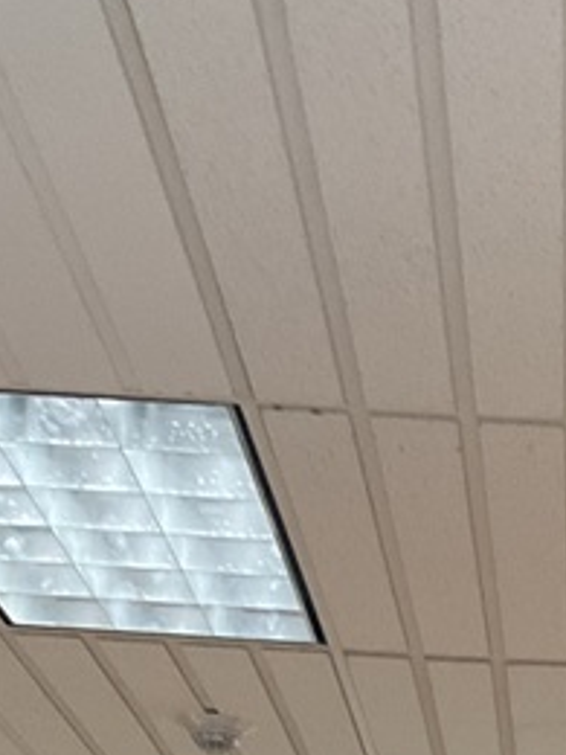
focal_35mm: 114
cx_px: 819
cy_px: 1350
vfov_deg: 15.0
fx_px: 2485
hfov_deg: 12.4
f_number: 1.8
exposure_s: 1/60
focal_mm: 3
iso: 80
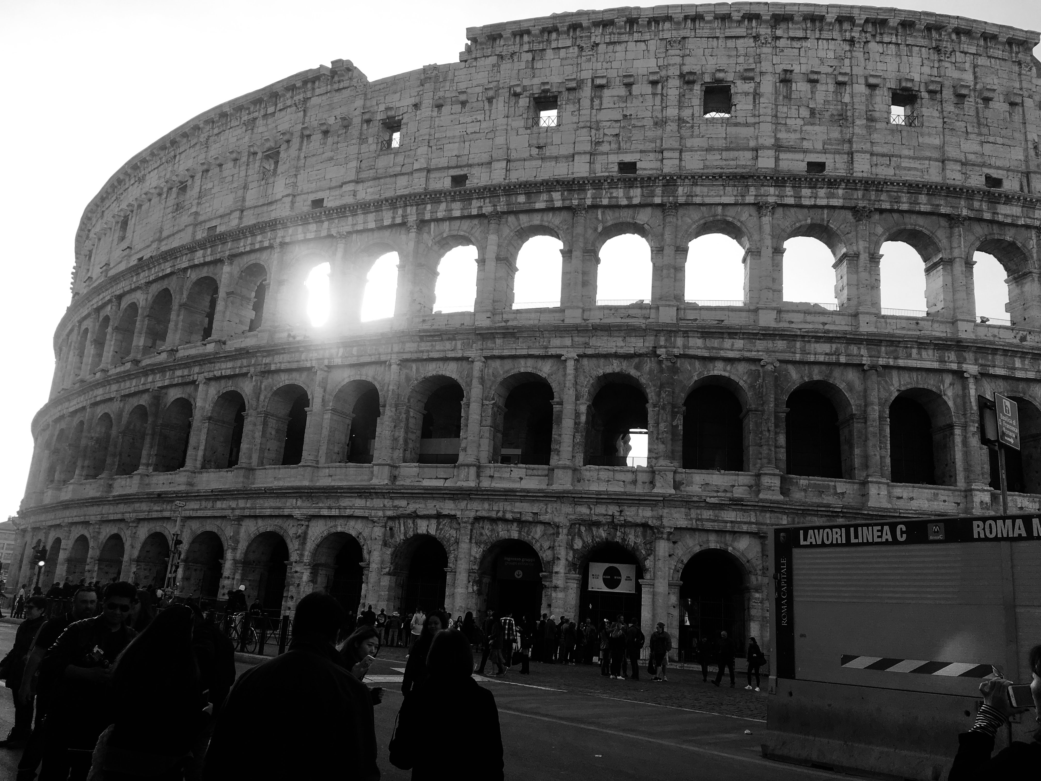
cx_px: 520
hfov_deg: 61.7
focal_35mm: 29
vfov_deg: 48.2
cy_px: 390
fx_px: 872
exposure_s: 1/1221
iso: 25
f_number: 2.2
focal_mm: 4.15
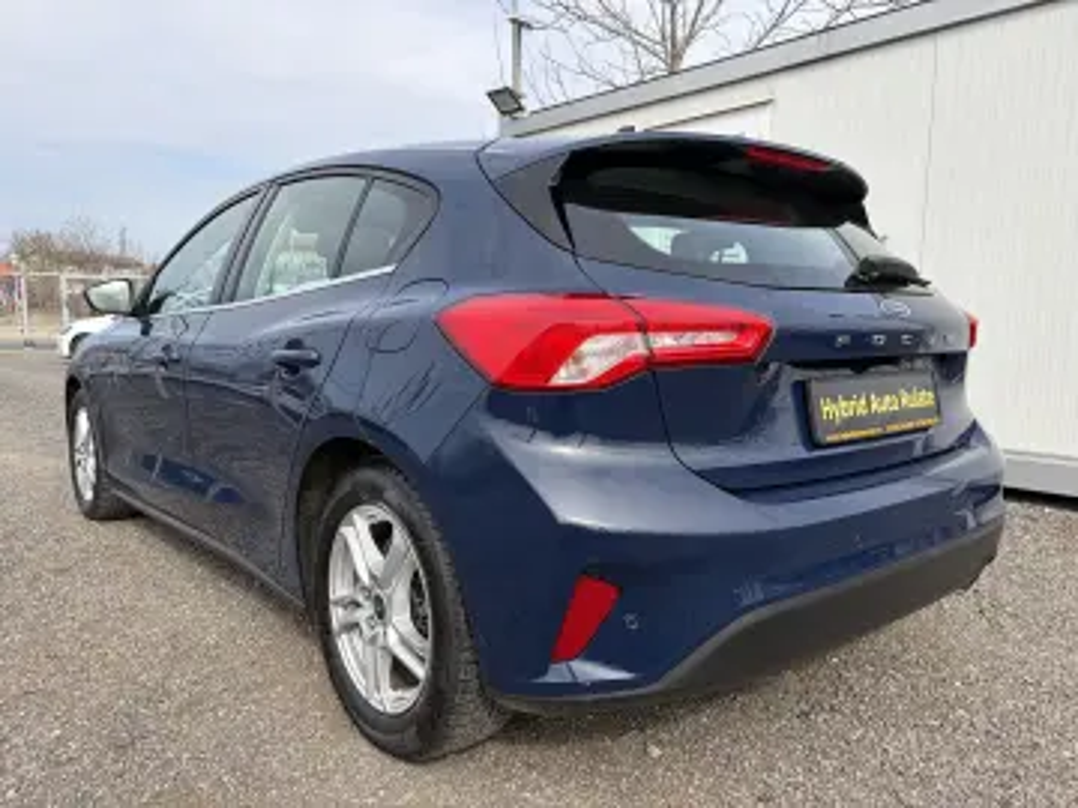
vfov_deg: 53.1
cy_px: 404
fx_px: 810
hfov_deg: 67.3
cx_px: 539
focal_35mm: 26
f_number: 1.6
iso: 50
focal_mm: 5.96
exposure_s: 1/1337
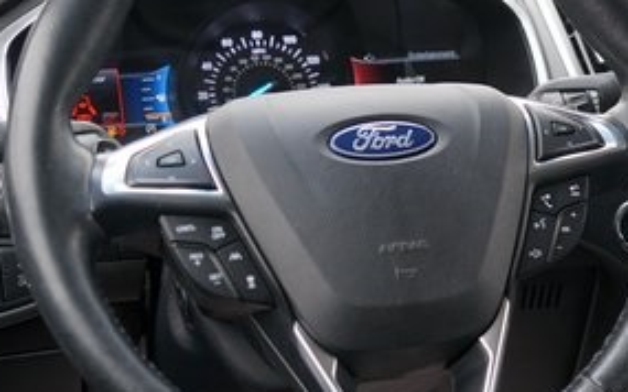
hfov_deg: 23.2
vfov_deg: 15.0
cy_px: 204
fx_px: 1489
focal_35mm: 87
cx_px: 566
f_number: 4
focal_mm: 38
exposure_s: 1/60
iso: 250
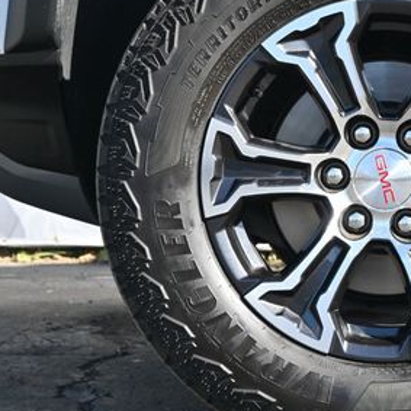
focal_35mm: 93
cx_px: 391
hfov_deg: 18.2
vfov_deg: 18.6
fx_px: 1255
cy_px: 172
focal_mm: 32.5
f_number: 5.6
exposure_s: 1/250
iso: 180
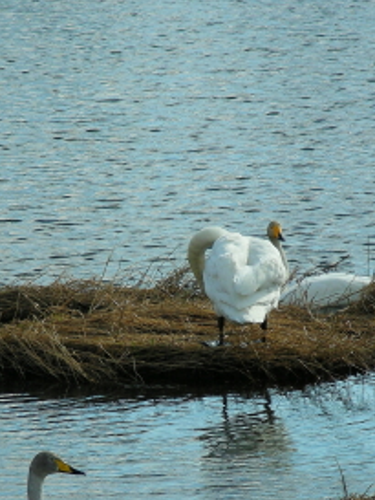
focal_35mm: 344
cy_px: 386
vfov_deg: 5.8
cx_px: 154
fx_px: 4965
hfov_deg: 4.3
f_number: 4
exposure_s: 1/292
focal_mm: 32.7
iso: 50
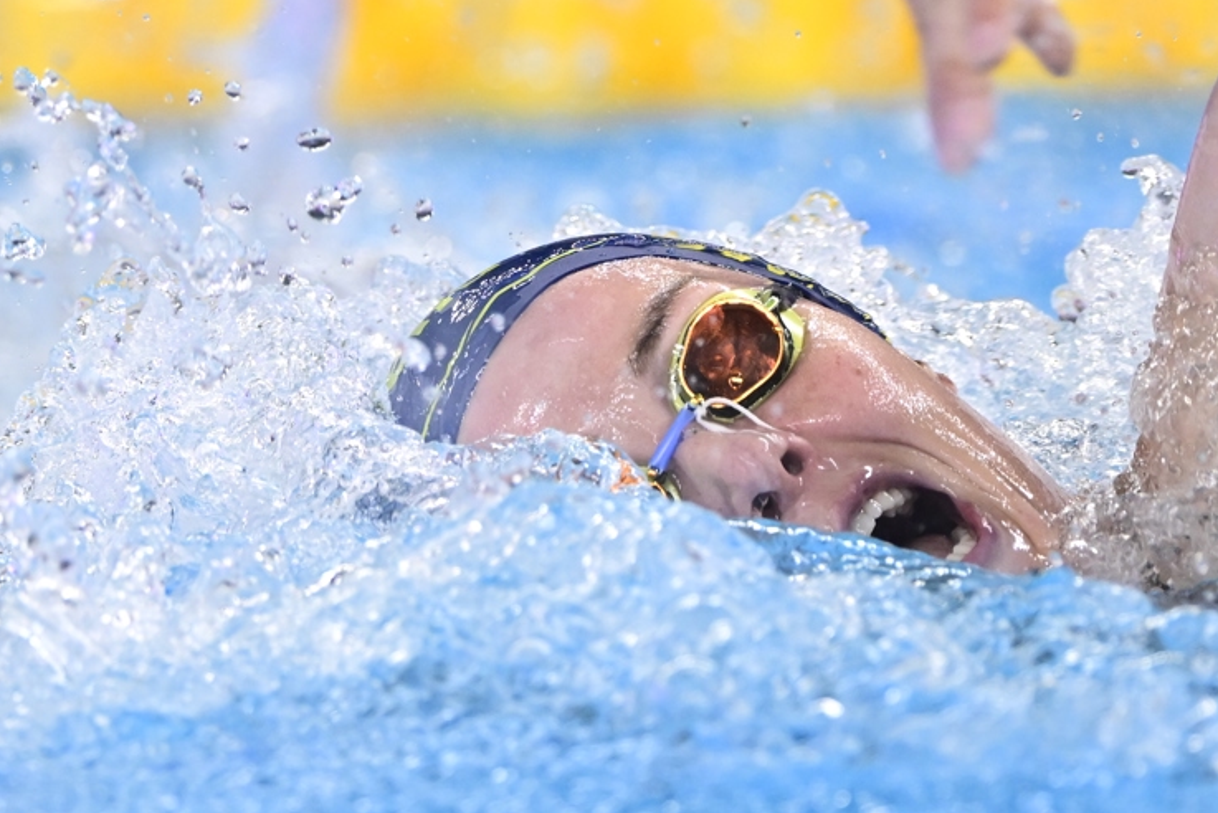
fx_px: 37466
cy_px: 118
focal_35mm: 1107
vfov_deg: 1.2
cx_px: 1064
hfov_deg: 1.9
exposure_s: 1/1250
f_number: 4
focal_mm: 600
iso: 2500
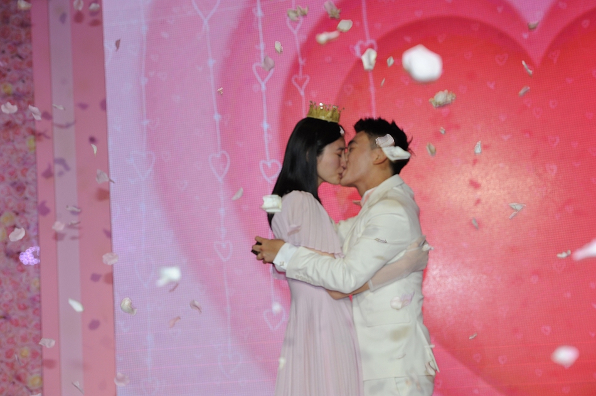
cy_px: 198
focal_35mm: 95
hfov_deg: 21.5
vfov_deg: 14.4
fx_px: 1571
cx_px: 298
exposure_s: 1/250
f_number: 5.6
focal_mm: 95
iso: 640
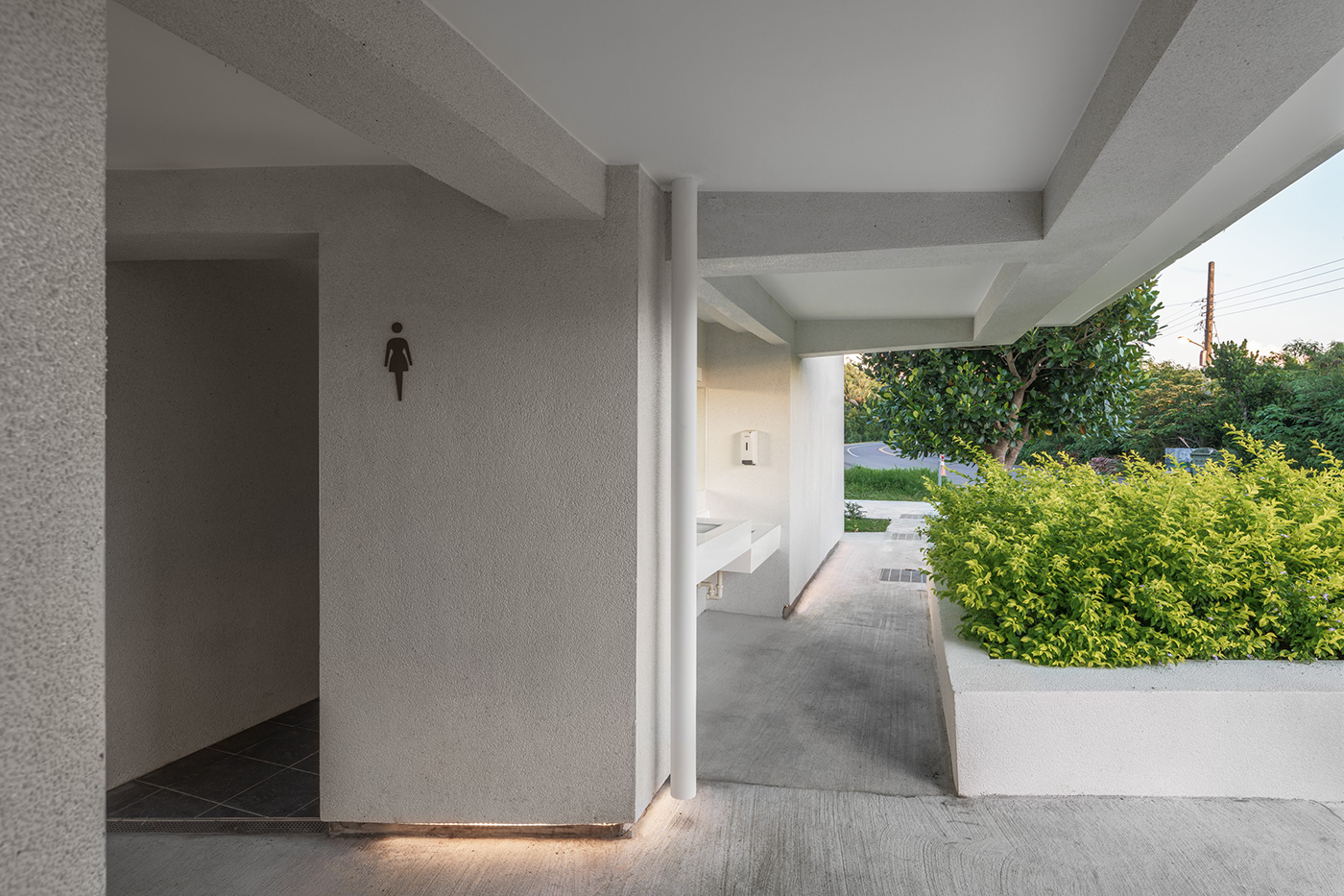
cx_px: 672
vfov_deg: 70.4
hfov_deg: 93.3
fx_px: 635
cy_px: 448
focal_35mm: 17
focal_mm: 17
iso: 100
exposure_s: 1/3
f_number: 11
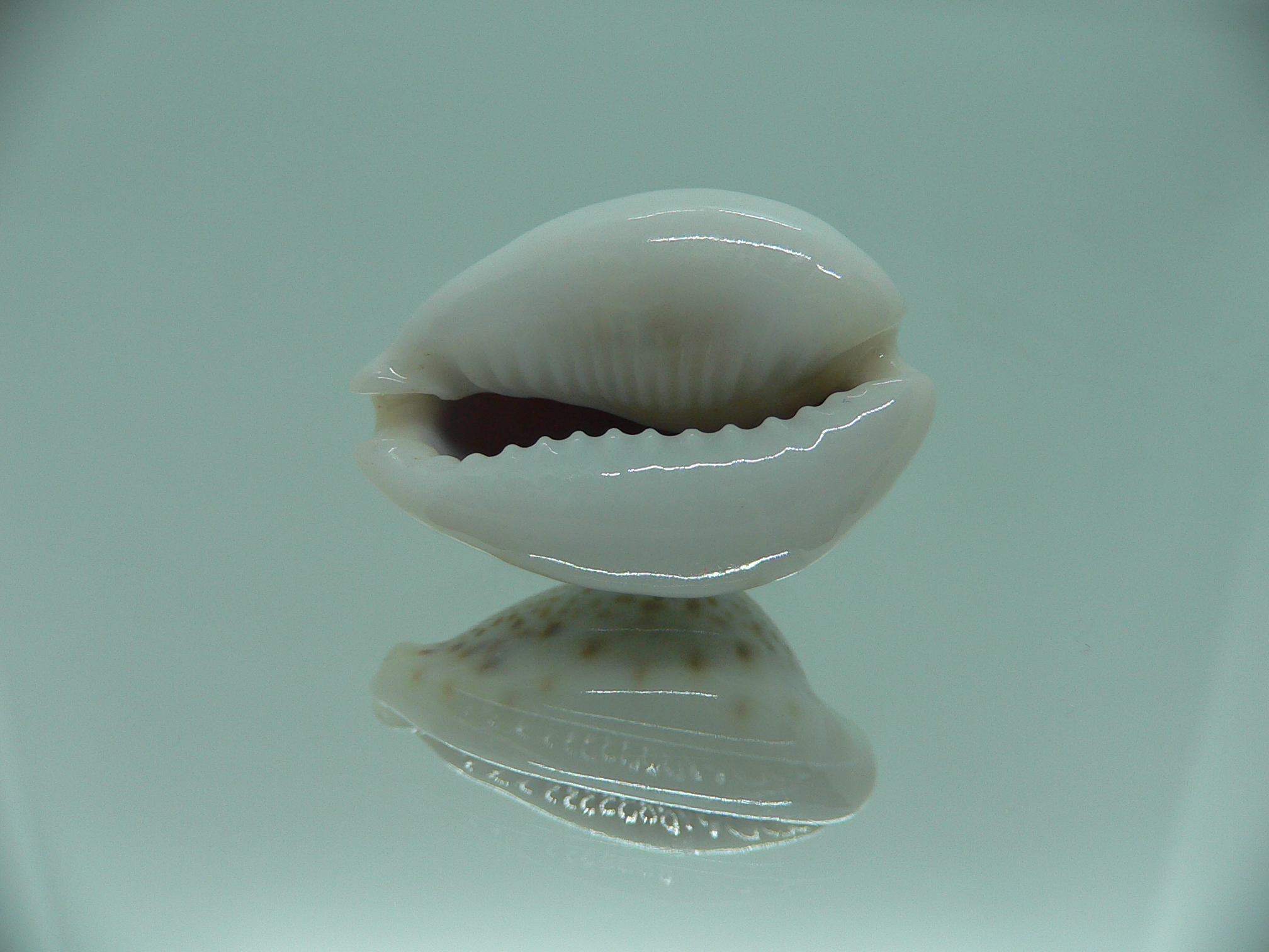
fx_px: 1283
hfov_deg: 52.6
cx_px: 634
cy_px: 476
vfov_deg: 40.7
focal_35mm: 35
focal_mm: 4.6
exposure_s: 1/80
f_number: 2.8
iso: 80
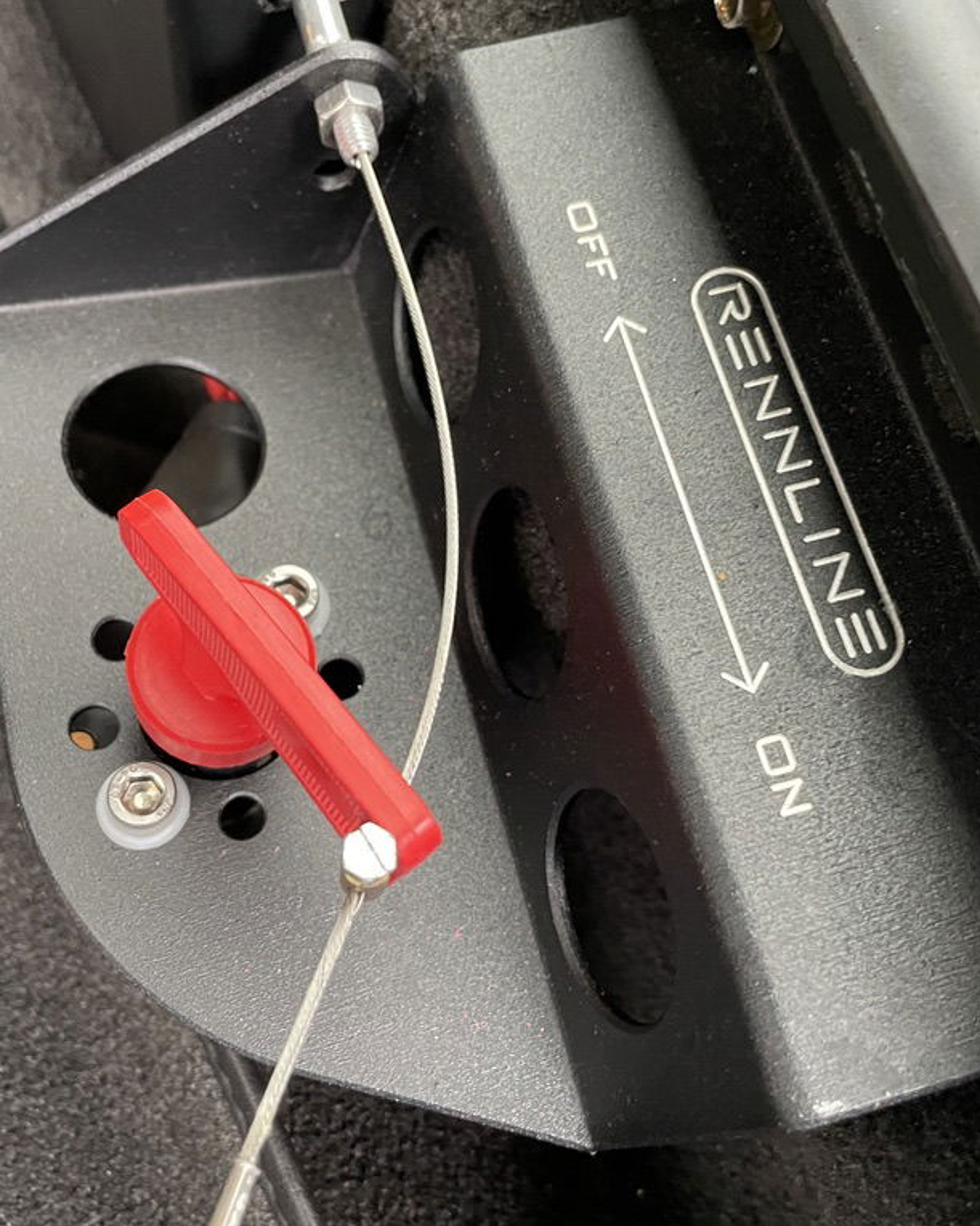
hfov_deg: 43.3
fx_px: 1233
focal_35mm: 34
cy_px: 611
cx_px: 475
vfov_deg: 52.8
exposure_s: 1/50
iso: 400
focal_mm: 4.2
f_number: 1.6
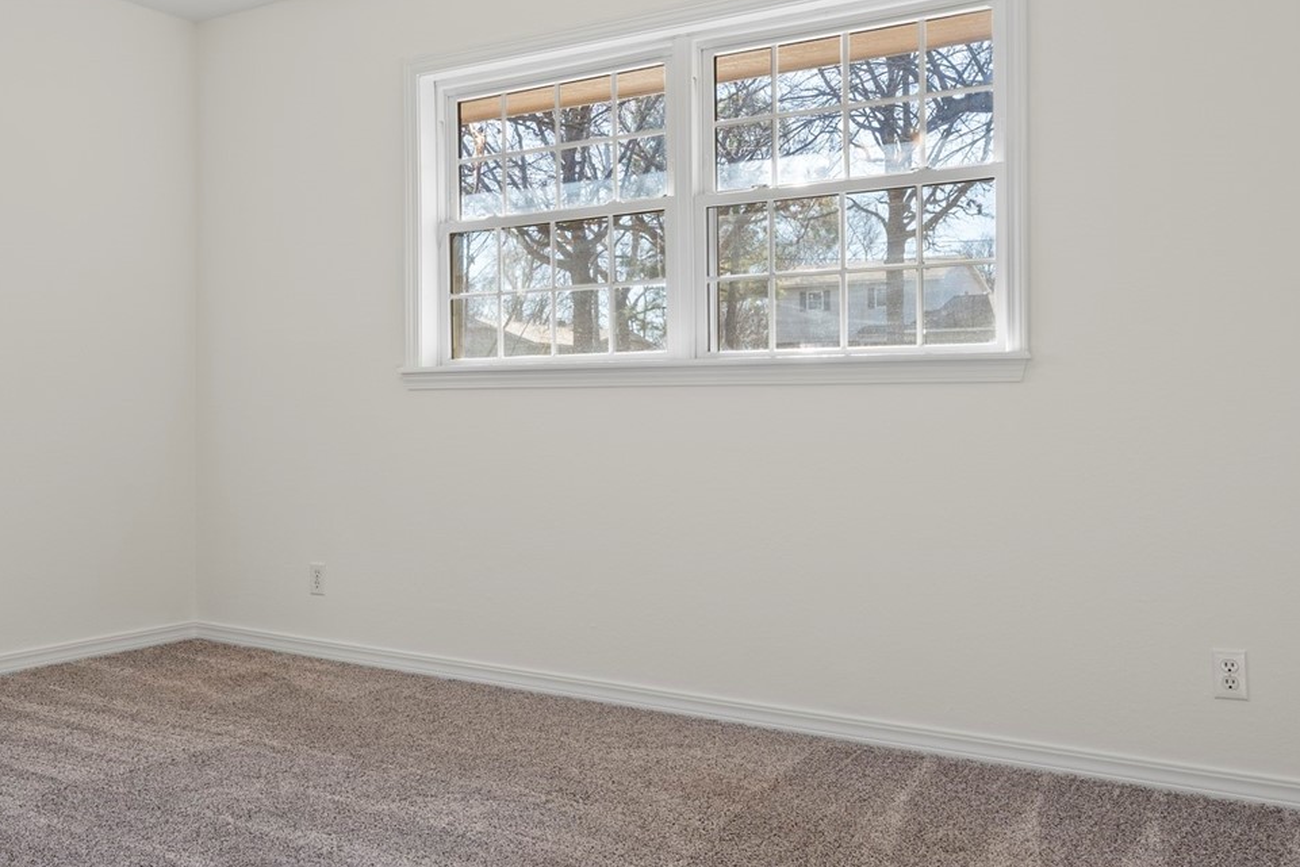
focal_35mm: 36
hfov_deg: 51.7
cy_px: 408
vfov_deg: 36.7
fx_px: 1308
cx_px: 417
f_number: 8
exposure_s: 1/6
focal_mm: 17.1
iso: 160
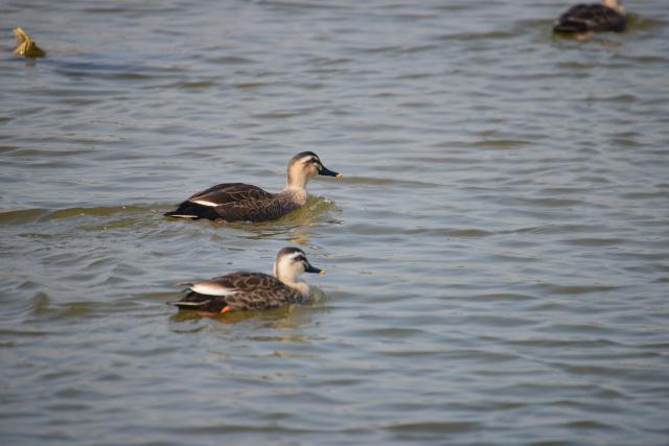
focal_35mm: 500
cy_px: 223
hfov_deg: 4.1
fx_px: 9293
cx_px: 334
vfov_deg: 2.8
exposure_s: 1/400
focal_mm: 500
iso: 200
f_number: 6.3
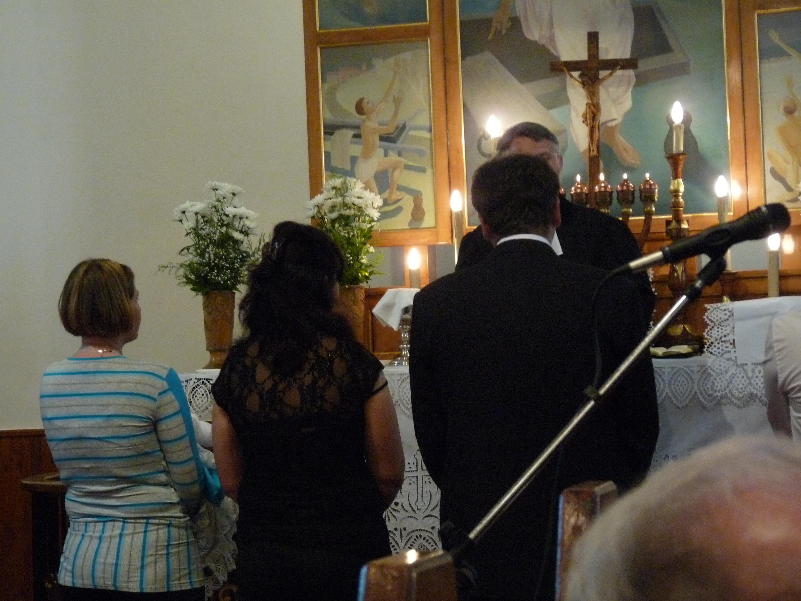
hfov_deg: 19.4
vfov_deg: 14.6
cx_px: 400
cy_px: 300
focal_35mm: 101
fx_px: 2337
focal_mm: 18
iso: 640
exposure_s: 1/80
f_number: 3.6
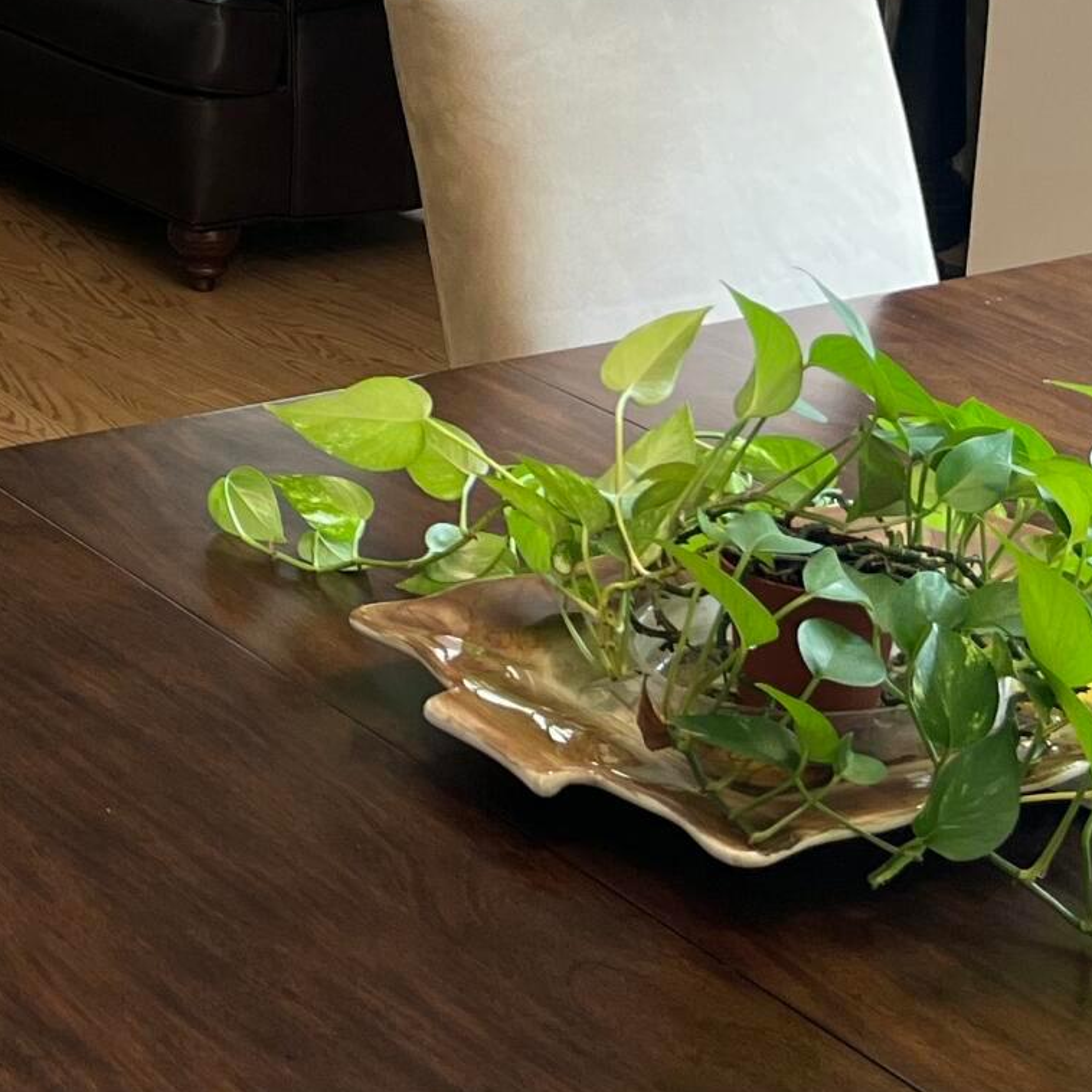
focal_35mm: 91
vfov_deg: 18.5
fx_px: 3248
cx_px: -428
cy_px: -59
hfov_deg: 17.6
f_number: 1.5
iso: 125
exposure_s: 1/120
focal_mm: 5.7
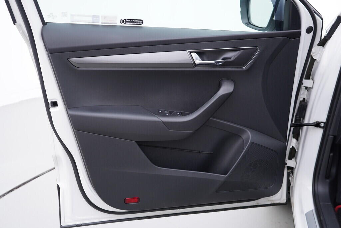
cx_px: 170
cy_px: 114
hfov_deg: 53.1
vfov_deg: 36.9
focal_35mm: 36
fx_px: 341
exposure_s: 1/50
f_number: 3.2
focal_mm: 24
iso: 125
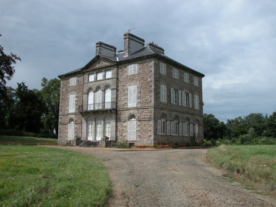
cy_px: 104
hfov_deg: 52.6
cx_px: 138
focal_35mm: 35
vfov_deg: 40.7
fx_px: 279
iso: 100
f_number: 7.1
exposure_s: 1/448
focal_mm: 8.9
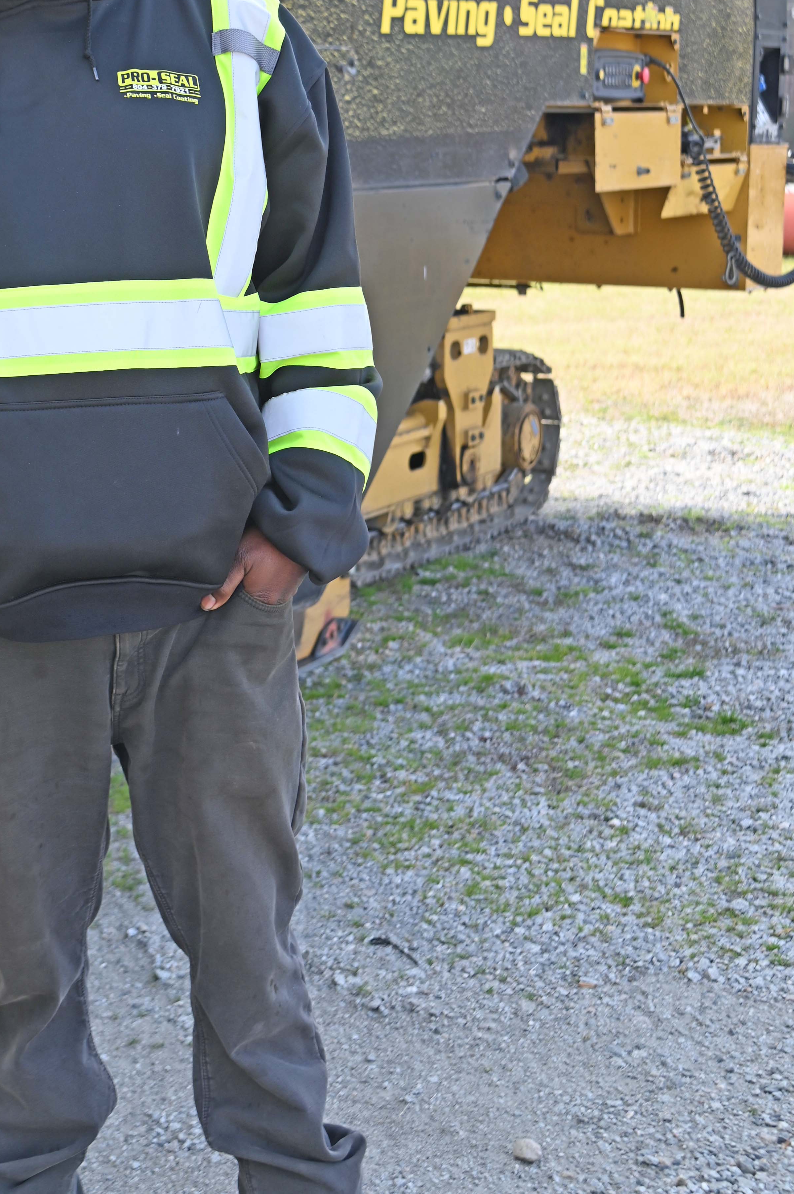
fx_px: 2220
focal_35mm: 67
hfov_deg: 20.1
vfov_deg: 29.8
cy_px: 376
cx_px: 207
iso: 200
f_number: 4.5
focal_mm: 40
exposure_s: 1/250
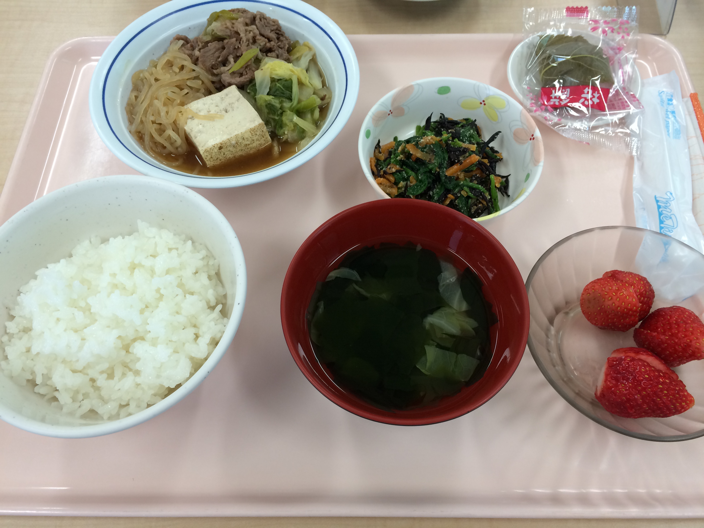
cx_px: 352
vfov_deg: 46.8
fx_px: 610
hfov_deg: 60.0
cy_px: 264
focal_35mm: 30
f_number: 2.2
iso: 40
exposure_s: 1/40
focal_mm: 4.12
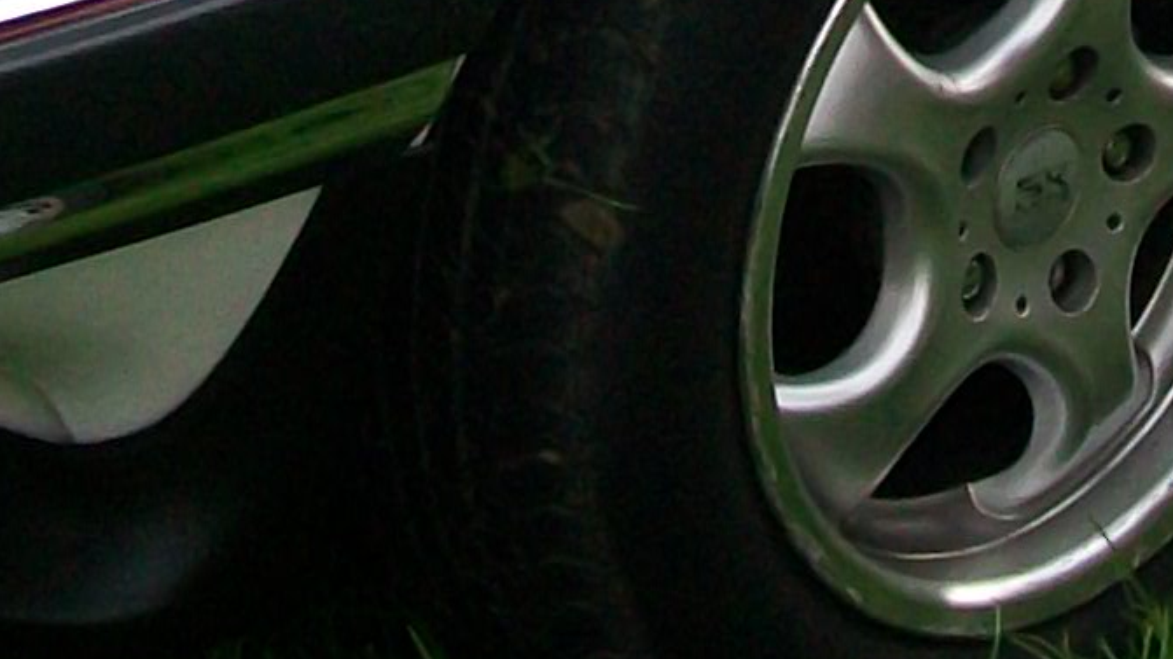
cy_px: -965
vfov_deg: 5.7
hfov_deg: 10.6
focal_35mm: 203
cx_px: 986
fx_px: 6312
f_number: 2.7
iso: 64
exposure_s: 1/250
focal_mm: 6
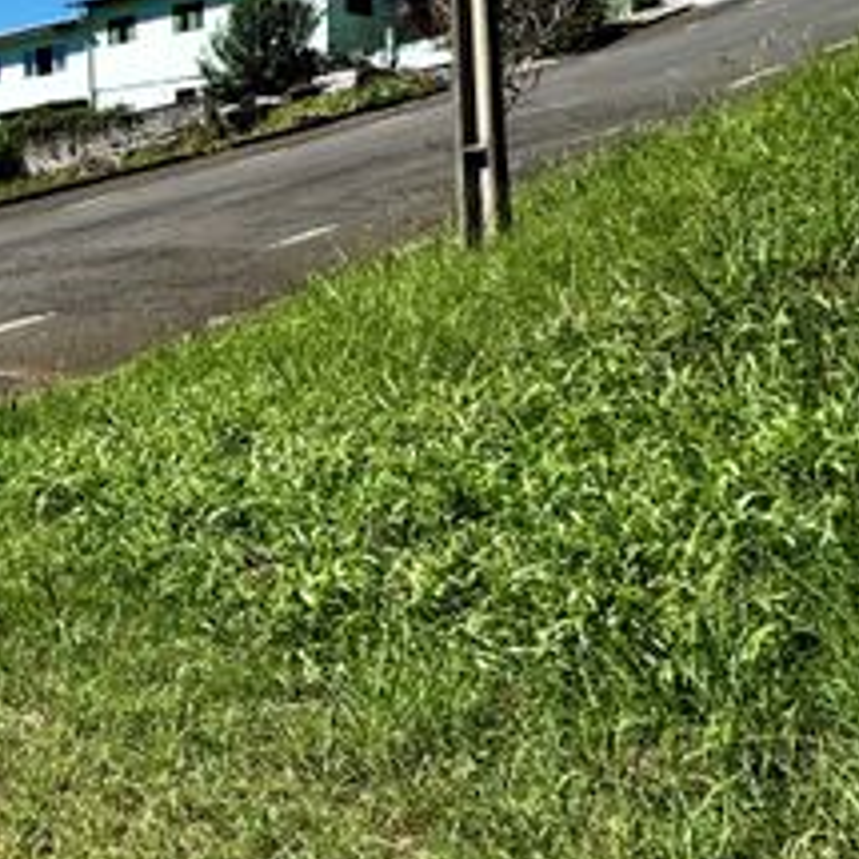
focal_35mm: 46
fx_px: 1291
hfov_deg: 27.1
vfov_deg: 35.8
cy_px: 200
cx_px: -396
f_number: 2.2
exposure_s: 1/1672
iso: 50
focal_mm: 2.22
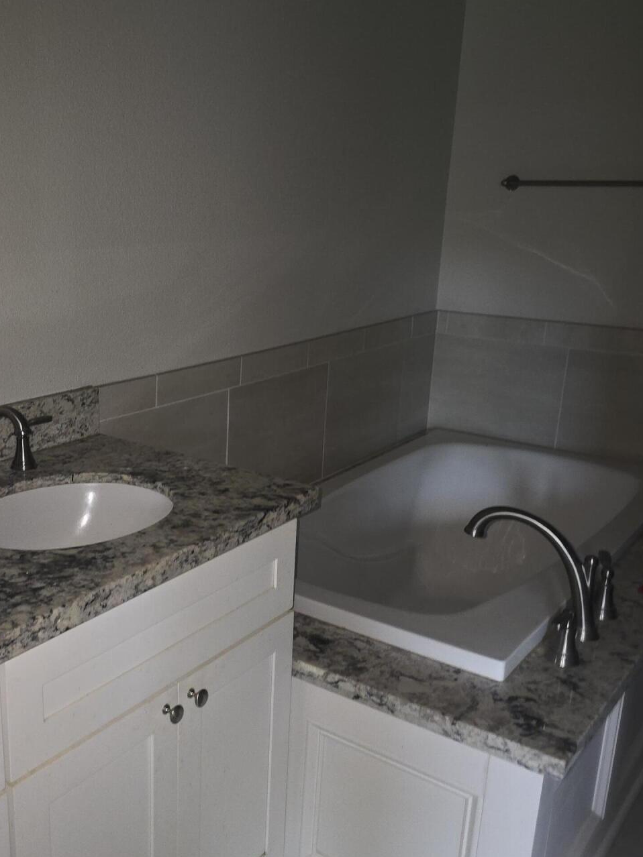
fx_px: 892
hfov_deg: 38.7
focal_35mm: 36
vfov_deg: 51.2
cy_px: 483
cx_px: 164
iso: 125
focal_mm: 6.3
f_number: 1.7
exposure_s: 1/20.6
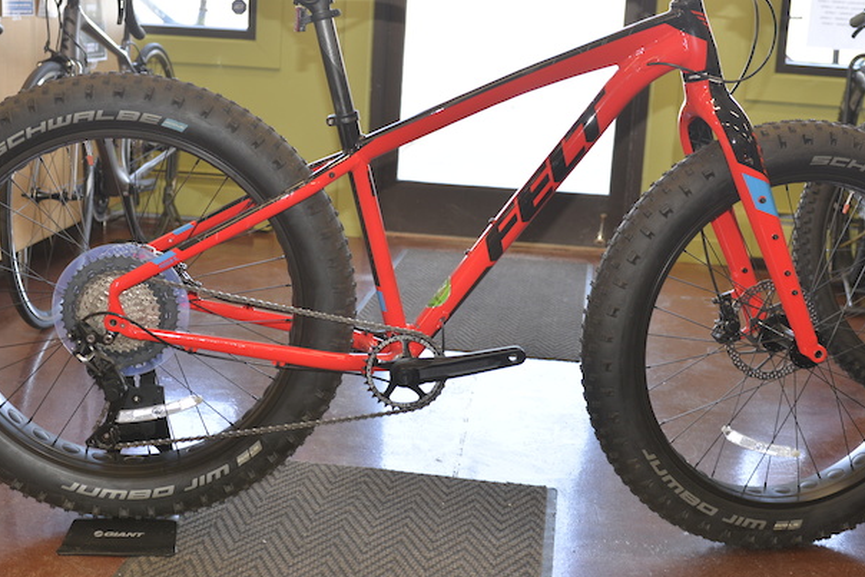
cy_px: 242
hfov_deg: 37.5
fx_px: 1274
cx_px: 428
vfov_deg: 25.5
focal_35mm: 53
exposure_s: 1/60
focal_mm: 40
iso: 400
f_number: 4
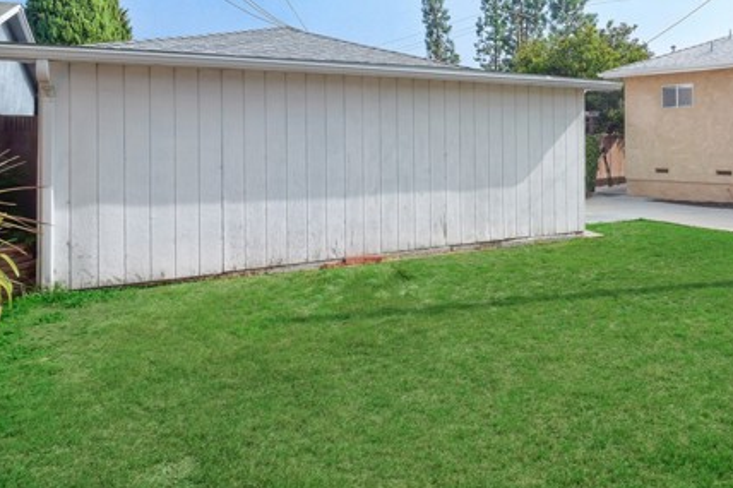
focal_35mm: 28
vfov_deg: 45.1
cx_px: 538
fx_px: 570
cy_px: 135
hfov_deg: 62.3
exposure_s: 1/250
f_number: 11
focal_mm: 9
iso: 250
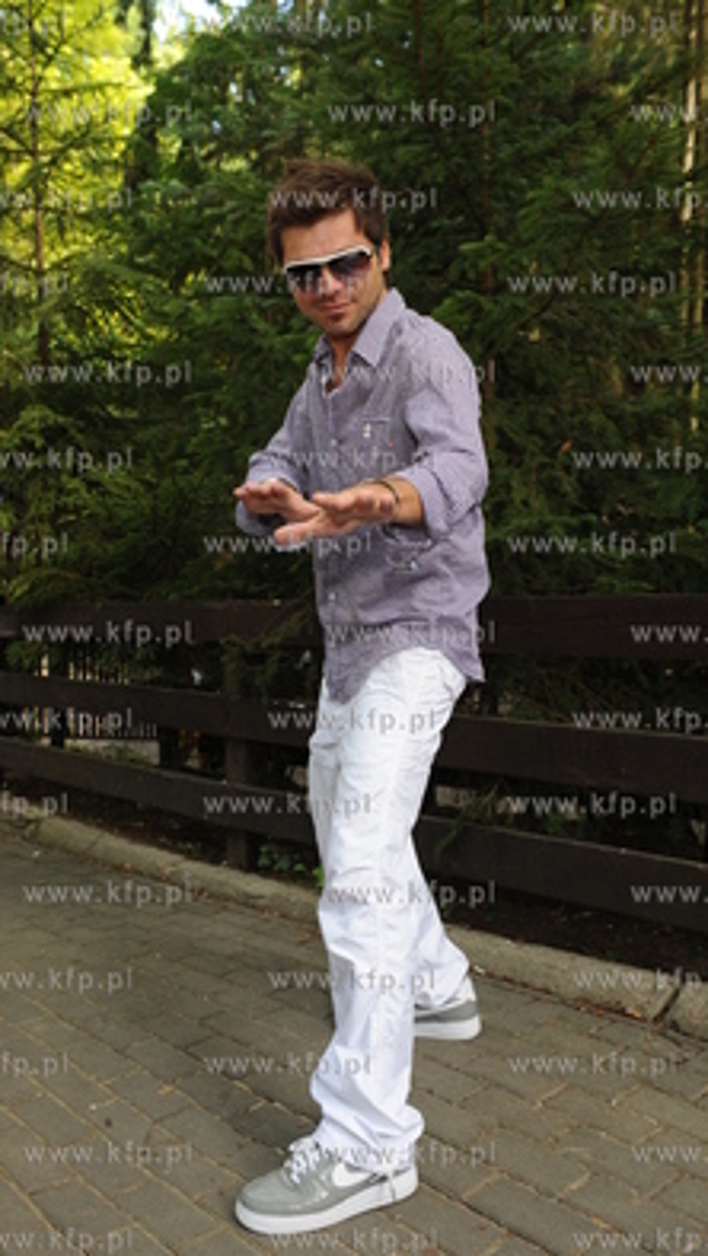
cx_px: 309
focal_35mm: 34
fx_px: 1133
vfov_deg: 58.0
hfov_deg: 34.6
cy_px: 628
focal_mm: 32
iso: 400
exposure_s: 1/125
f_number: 5
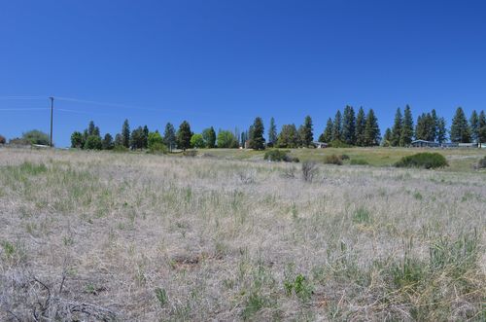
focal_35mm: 36
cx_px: 243
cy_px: 161
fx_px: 485
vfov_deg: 36.7
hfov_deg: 53.2
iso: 200
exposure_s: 1/200
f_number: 7.1
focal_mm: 24
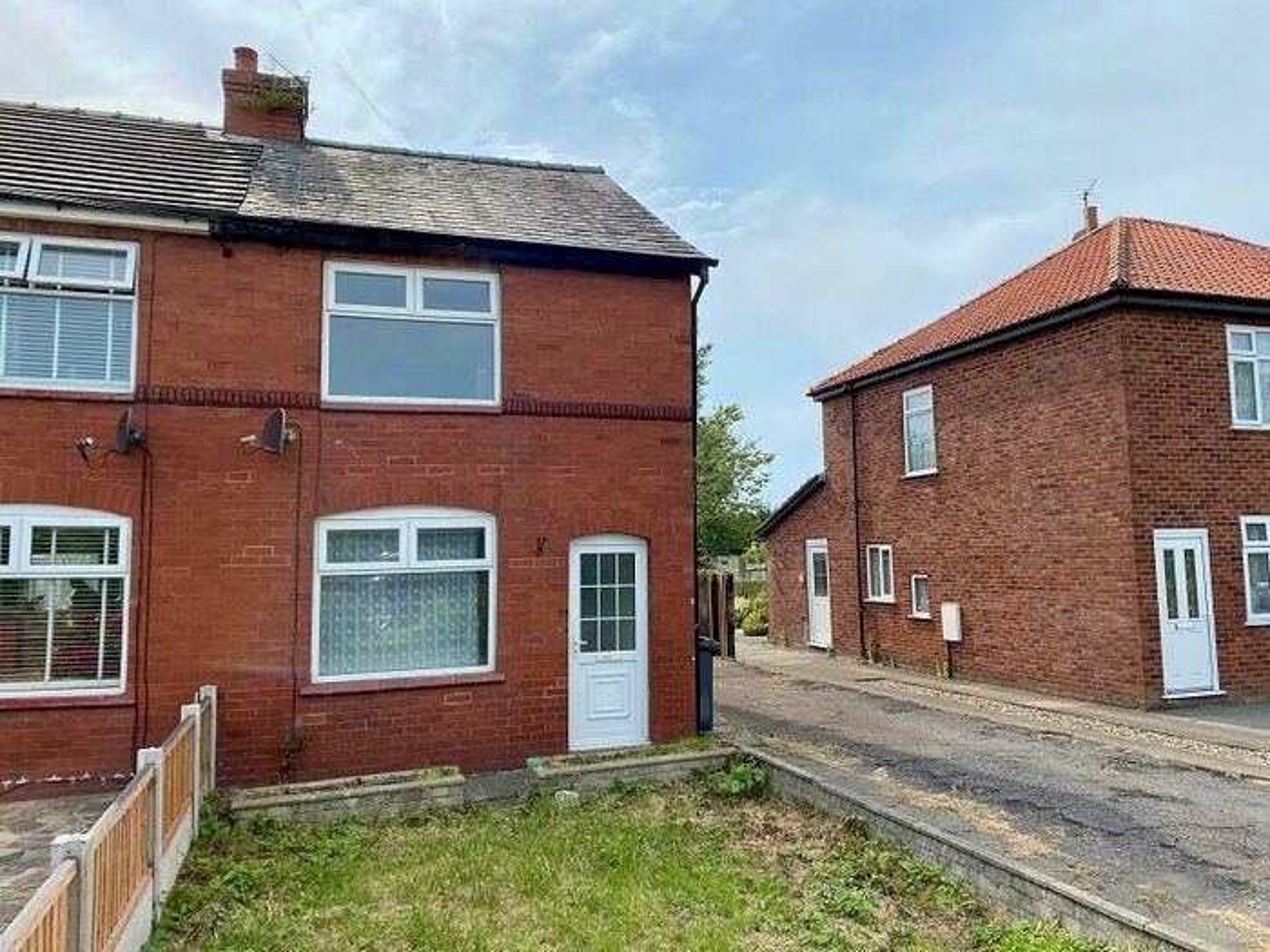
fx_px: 954
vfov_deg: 53.1
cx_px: 635
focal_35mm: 26
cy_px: 476
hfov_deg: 67.3
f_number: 1.8
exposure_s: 1/2967
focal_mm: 4.25
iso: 32
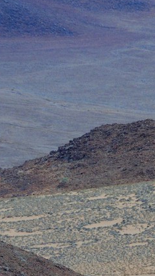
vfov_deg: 2.8
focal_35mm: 781
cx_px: 495
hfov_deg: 1.5
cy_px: 324
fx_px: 5712
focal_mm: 200
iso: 800
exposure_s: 1/60
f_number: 5.6
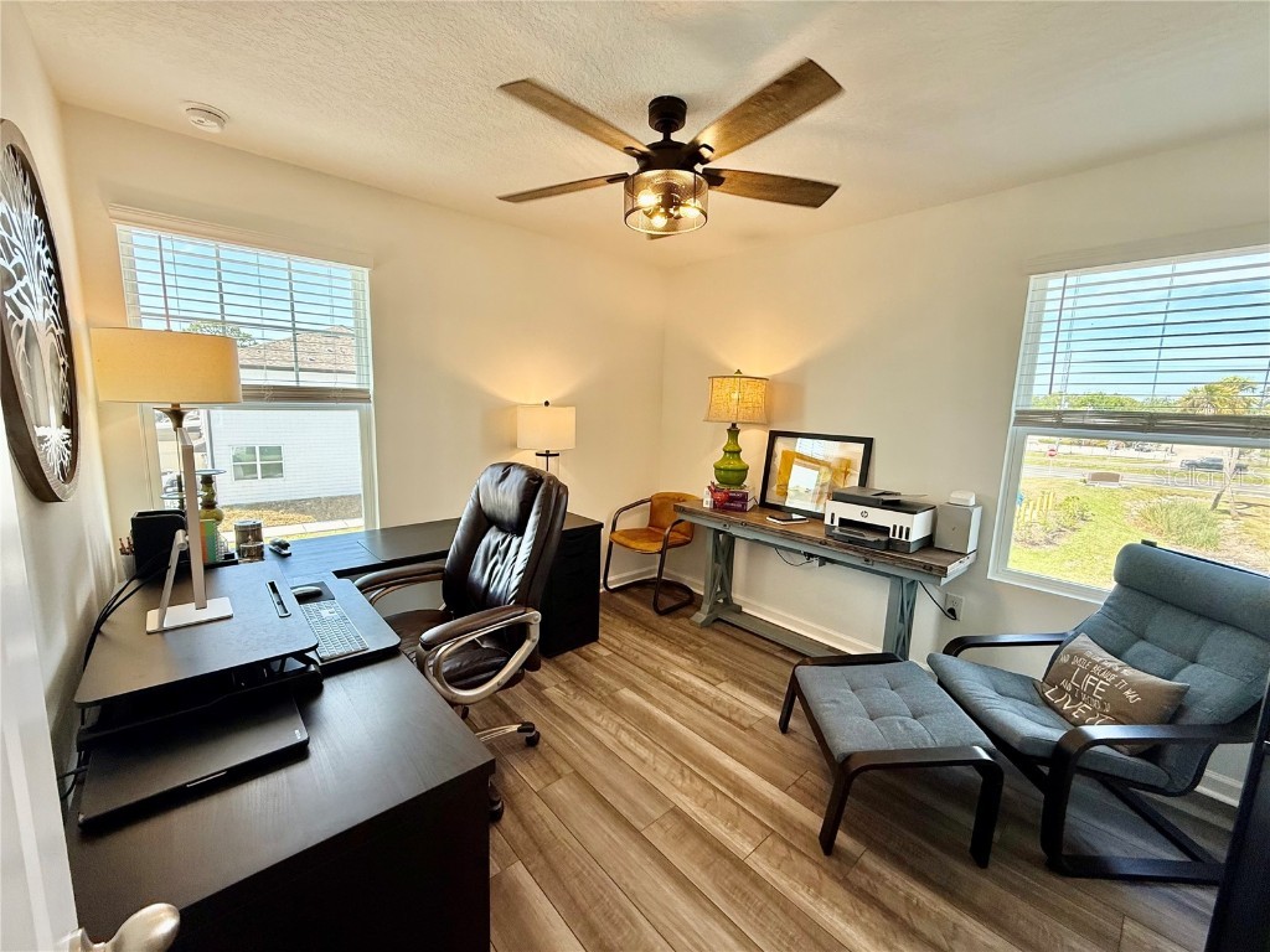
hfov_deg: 102.1
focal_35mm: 14
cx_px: 635
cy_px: 476
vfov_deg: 85.7
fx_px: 514
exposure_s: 1/120
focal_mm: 2.22
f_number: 2.2
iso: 125
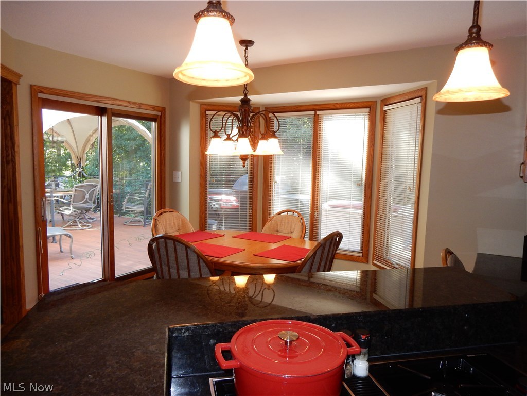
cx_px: 264
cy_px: 198
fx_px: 381
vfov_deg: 54.9
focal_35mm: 25
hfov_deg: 69.4
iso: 180
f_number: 3.7
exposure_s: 1/30
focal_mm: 4.5
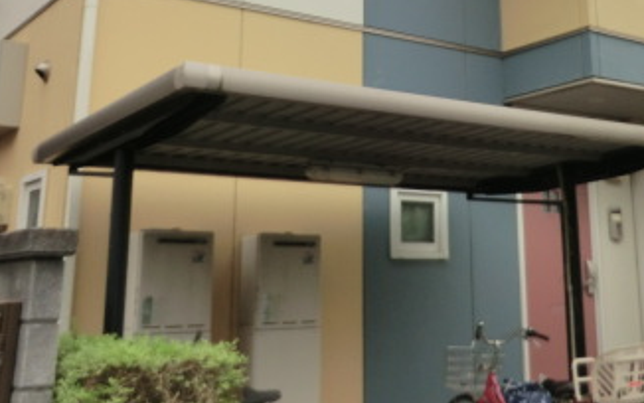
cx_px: 456
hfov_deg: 39.5
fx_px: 878
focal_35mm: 50
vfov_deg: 24.9
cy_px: 24
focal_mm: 4.3
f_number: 3.2
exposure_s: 1/160
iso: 80
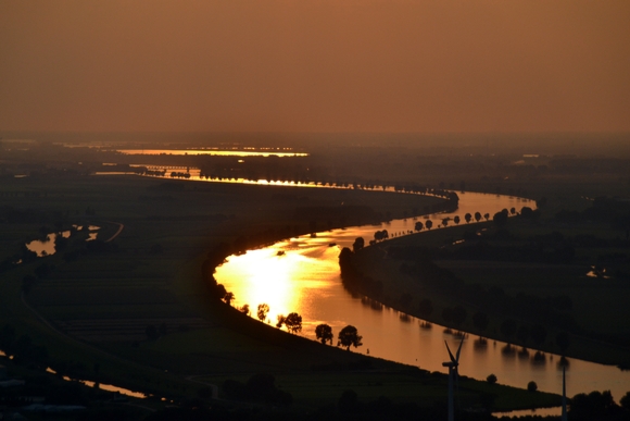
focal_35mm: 225
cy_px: 210
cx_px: 315
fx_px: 3938
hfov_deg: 9.1
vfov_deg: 6.1
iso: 400
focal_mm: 150
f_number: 6.3
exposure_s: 1/4000
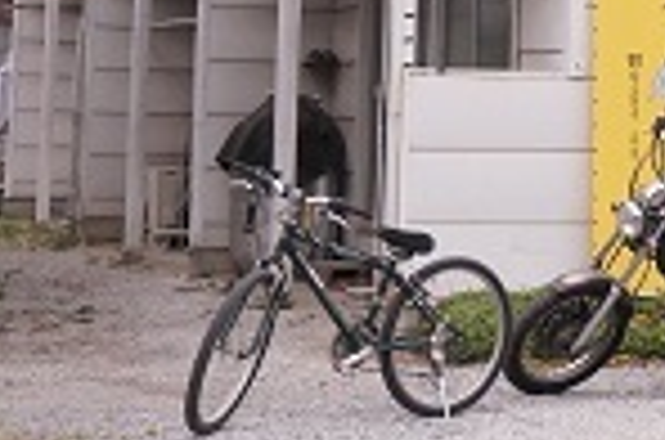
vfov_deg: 8.9
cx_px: 849
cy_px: -155
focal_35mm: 150
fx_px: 2765
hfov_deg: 13.3
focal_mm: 30
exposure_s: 1/640
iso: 1600
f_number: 9
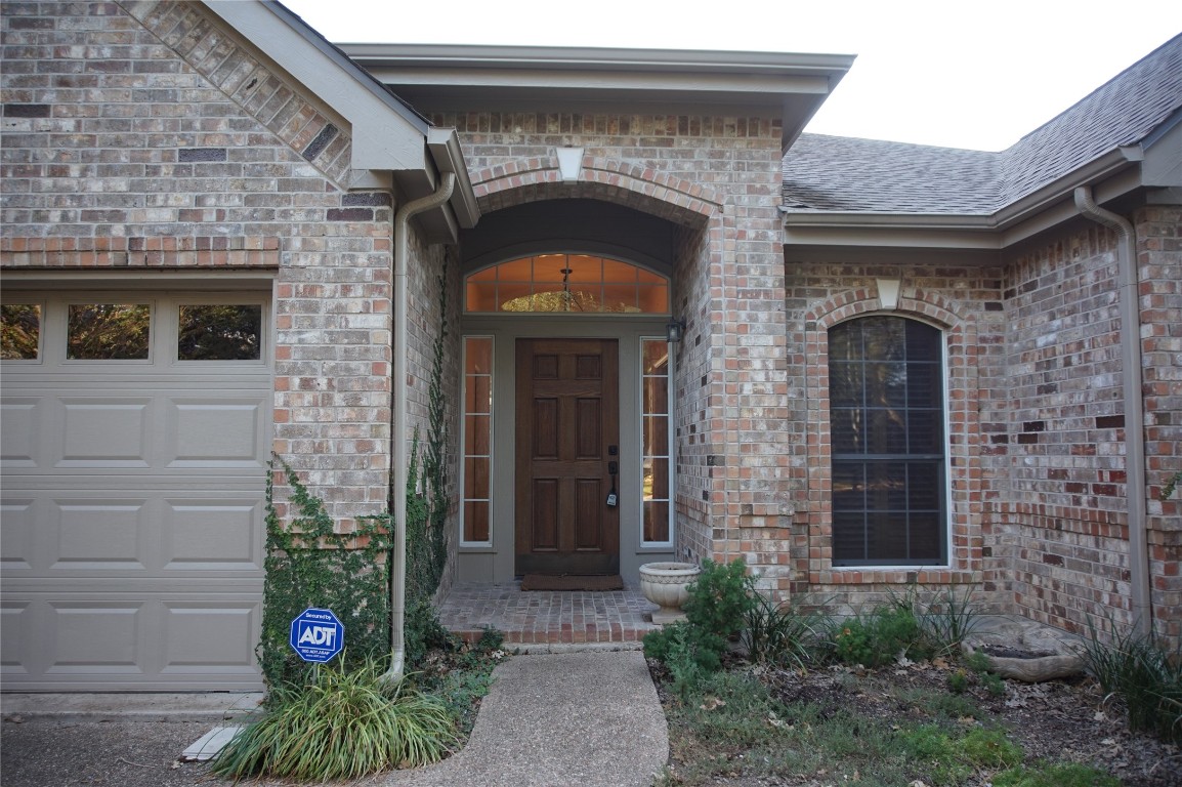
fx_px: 788
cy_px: 394
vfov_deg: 53.1
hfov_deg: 73.8
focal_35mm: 24
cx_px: 591
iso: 100
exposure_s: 1/60
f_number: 3.5
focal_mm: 16
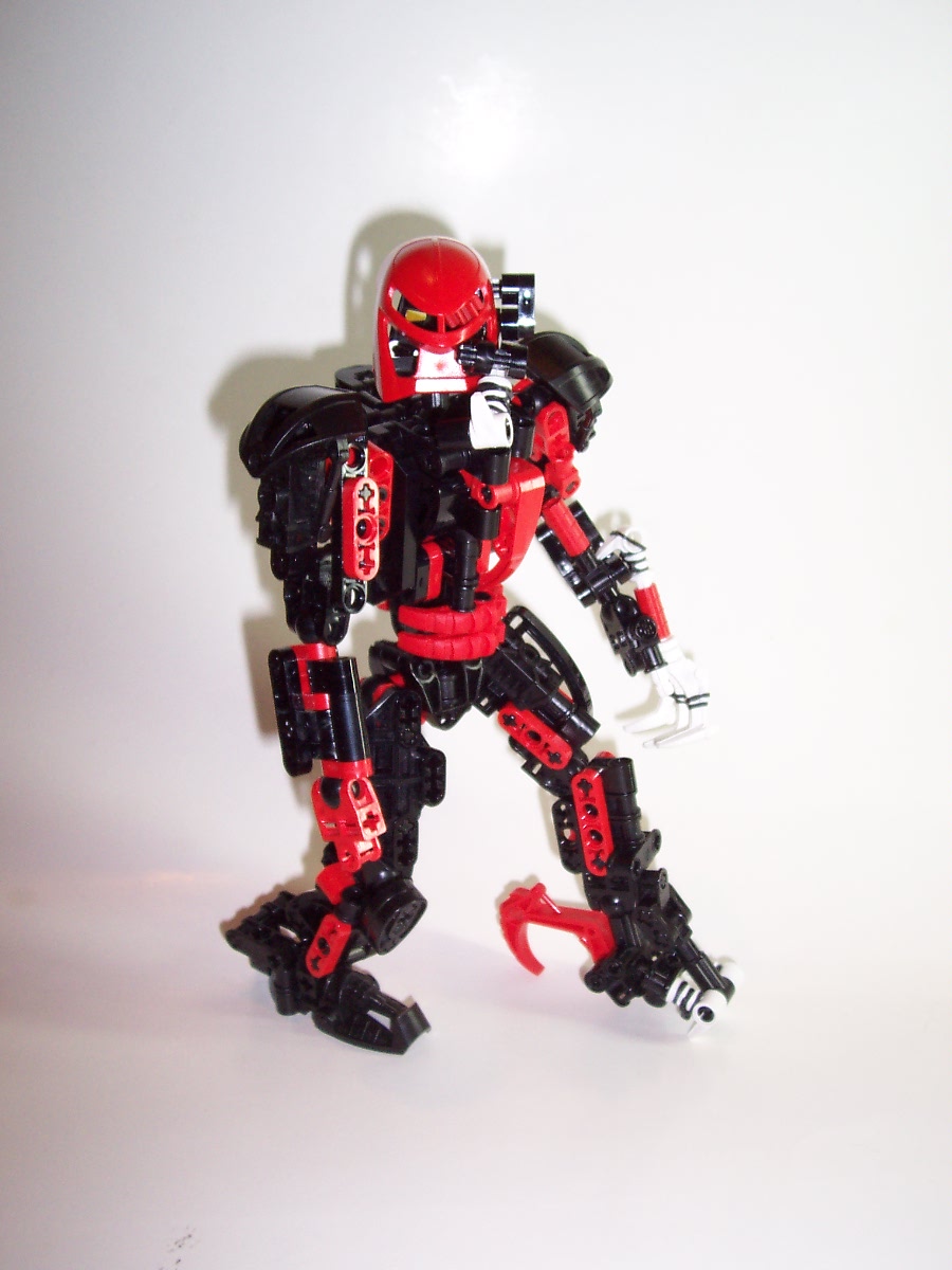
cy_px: 635
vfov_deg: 50.1
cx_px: 476
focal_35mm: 37
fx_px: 1357
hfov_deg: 38.7
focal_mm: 5.6
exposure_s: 1/60
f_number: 2.8
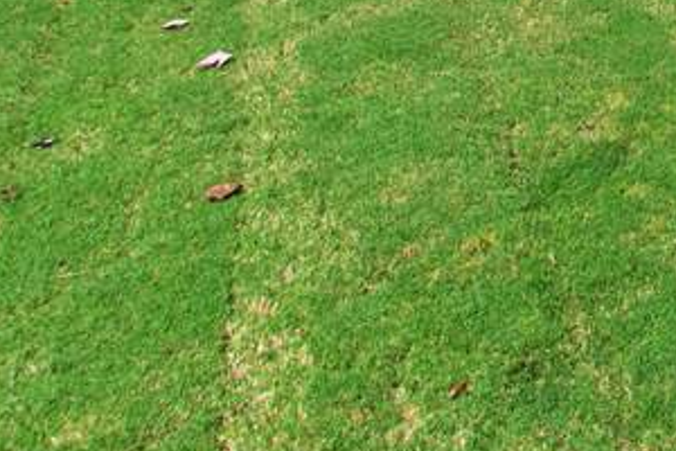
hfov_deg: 21.9
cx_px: 1169
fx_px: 1202
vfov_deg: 16.4
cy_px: -441
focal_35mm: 64
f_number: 8
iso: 160
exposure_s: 1/200
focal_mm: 10
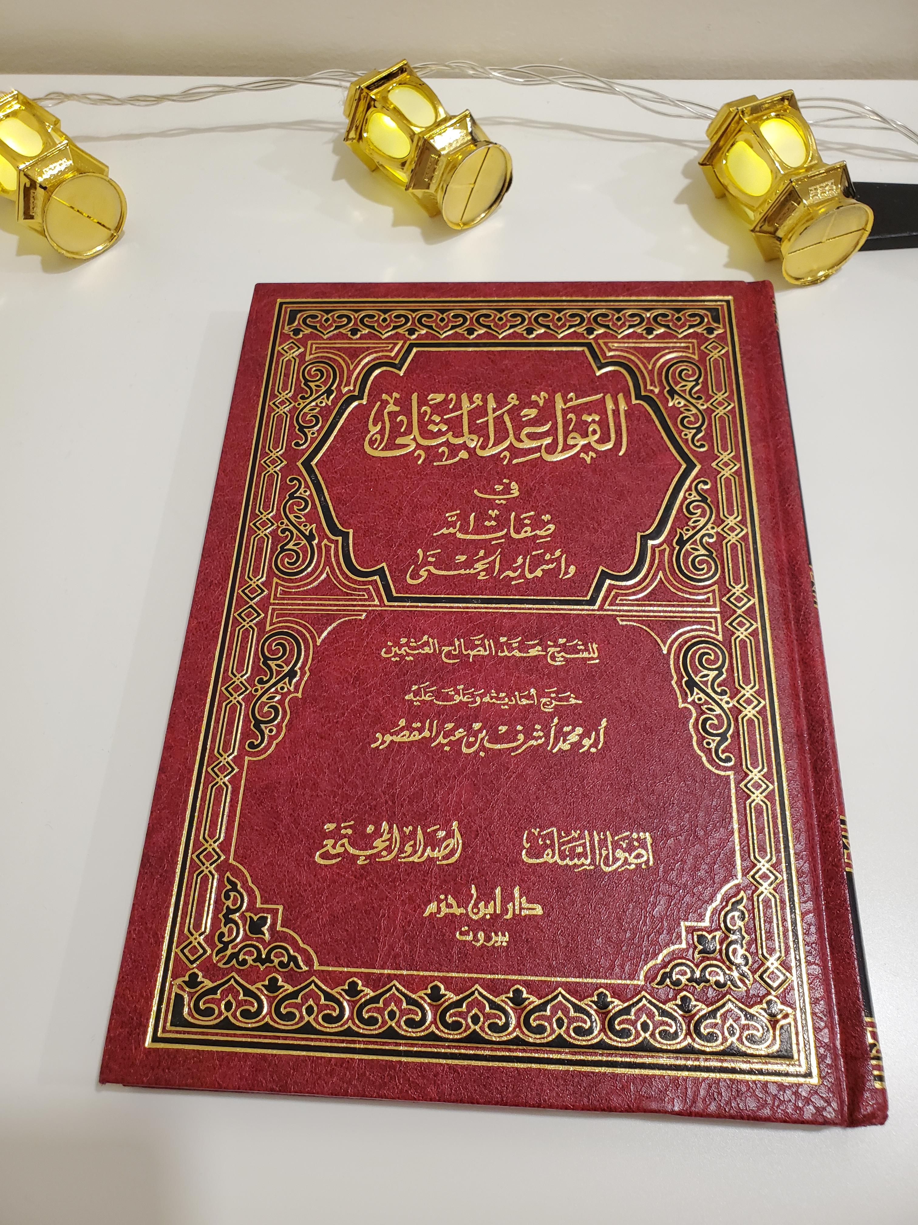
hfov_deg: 53.1
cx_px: 459
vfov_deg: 67.3
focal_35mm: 26
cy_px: 612
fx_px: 919
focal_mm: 4.3
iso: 250
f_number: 2.4
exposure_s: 1/60
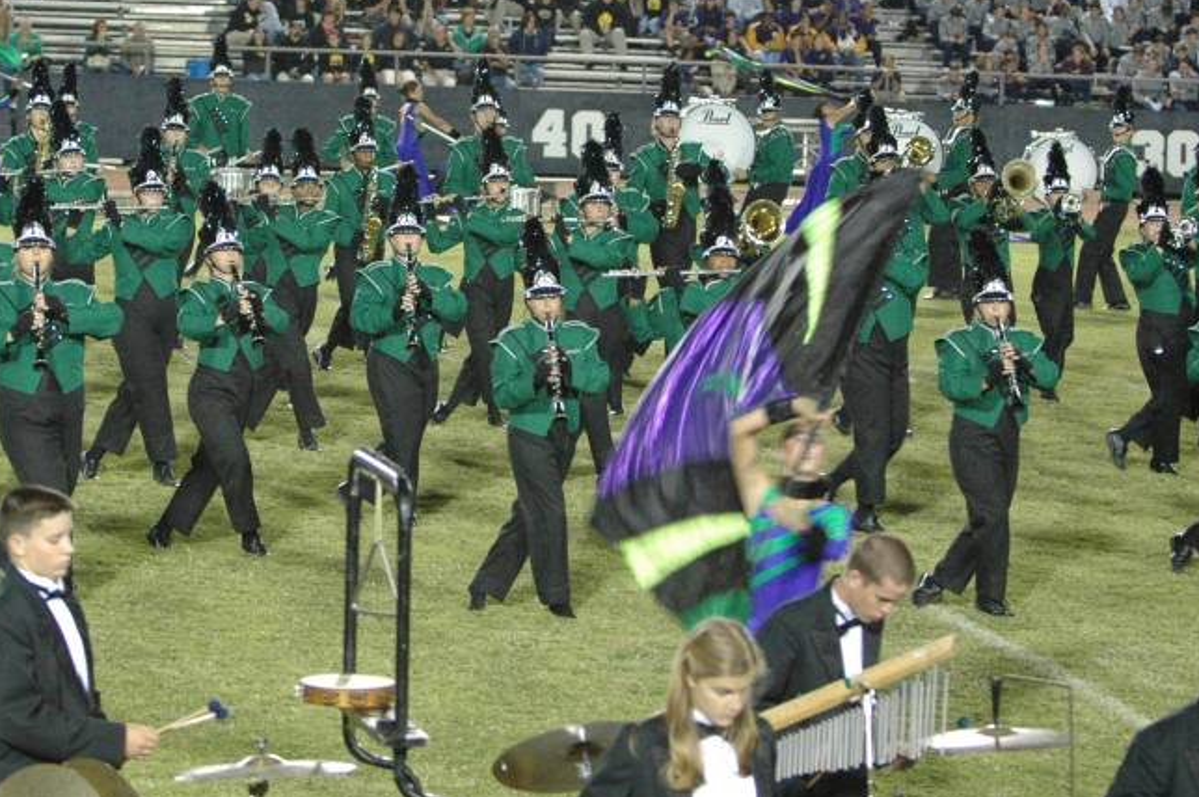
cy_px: 190
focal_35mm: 167
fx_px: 5556
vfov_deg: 8.2
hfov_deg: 12.3
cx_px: 369
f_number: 2.8
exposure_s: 1/60
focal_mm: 70
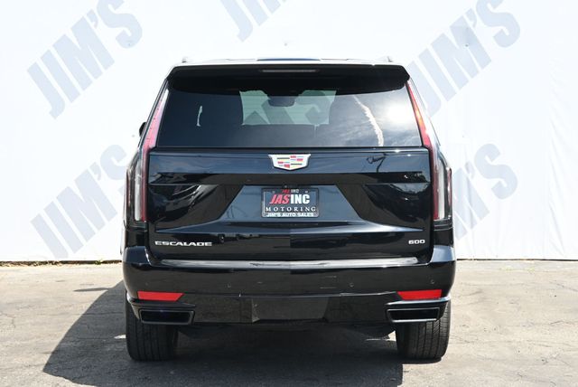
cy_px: 194
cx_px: 289
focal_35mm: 68
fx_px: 1085
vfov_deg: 20.2
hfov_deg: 29.8
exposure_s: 1/250
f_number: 6
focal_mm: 45
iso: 320
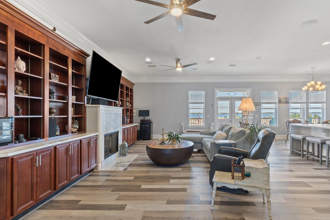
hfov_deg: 93.1
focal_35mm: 17
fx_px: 156
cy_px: 112
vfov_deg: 70.4
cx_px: 177
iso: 500
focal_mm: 10
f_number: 9.5
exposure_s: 1/4
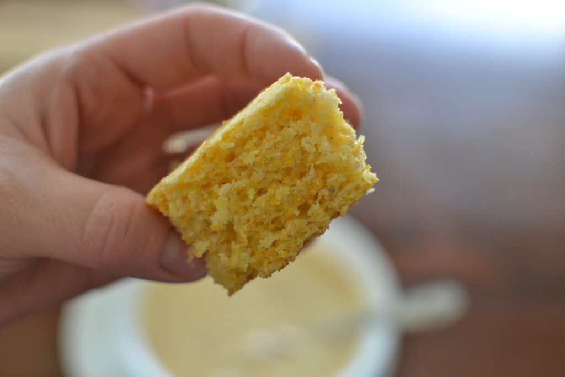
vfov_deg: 25.8
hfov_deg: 37.8
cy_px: 188
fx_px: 824
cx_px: 282
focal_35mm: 52
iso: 400
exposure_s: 1/125
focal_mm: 35
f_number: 2.8
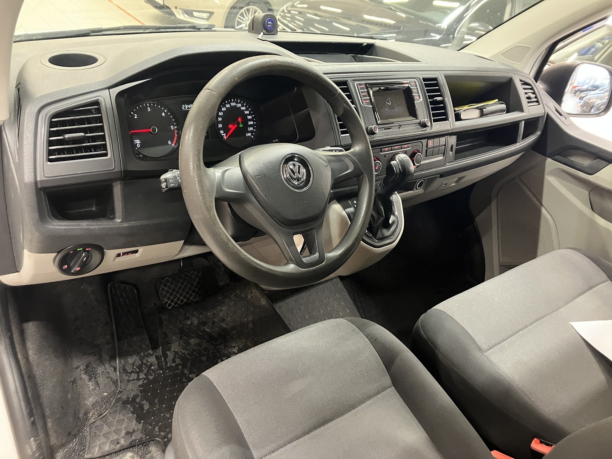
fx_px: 495
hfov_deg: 63.4
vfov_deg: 49.7
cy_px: 230
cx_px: 306
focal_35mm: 28
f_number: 1.8
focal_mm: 3.99
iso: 500
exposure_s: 1/30
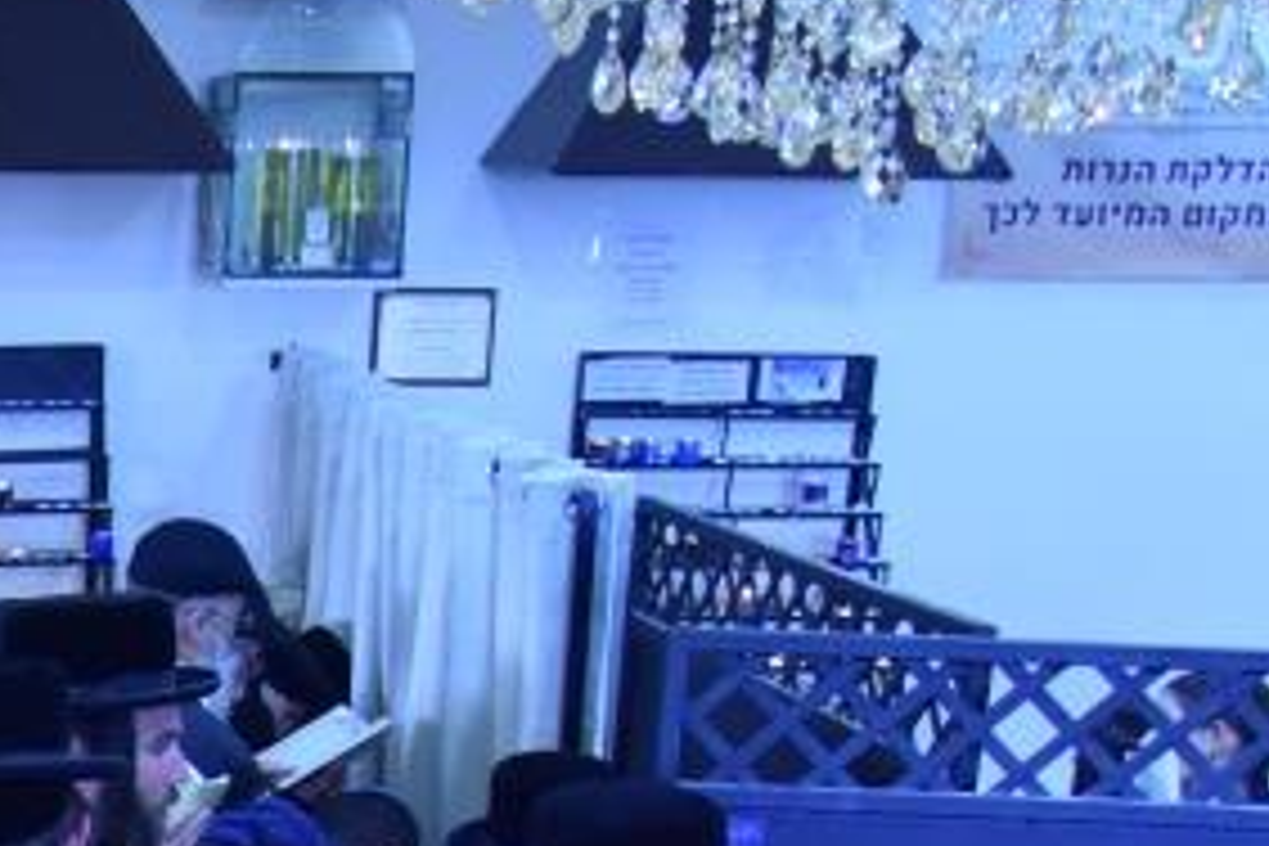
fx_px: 3067
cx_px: -666
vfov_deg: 14.8
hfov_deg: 20.0
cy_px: 1181
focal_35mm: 87
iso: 1600
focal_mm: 24
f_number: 4
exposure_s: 1/100
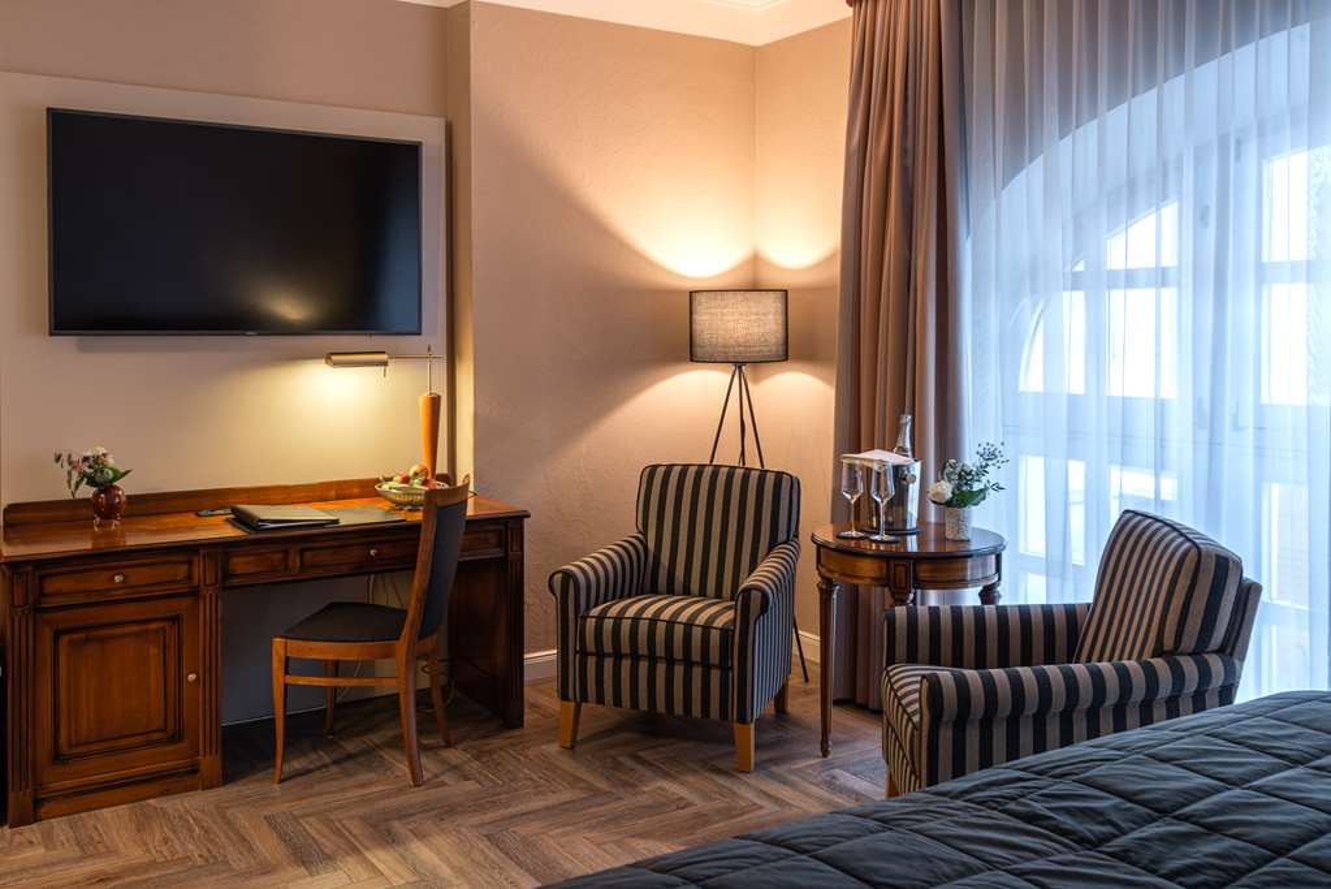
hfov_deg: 60.3
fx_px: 1147
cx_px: 666
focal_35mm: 31
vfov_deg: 42.4
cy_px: 444
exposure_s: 1/4
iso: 100
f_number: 10
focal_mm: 31
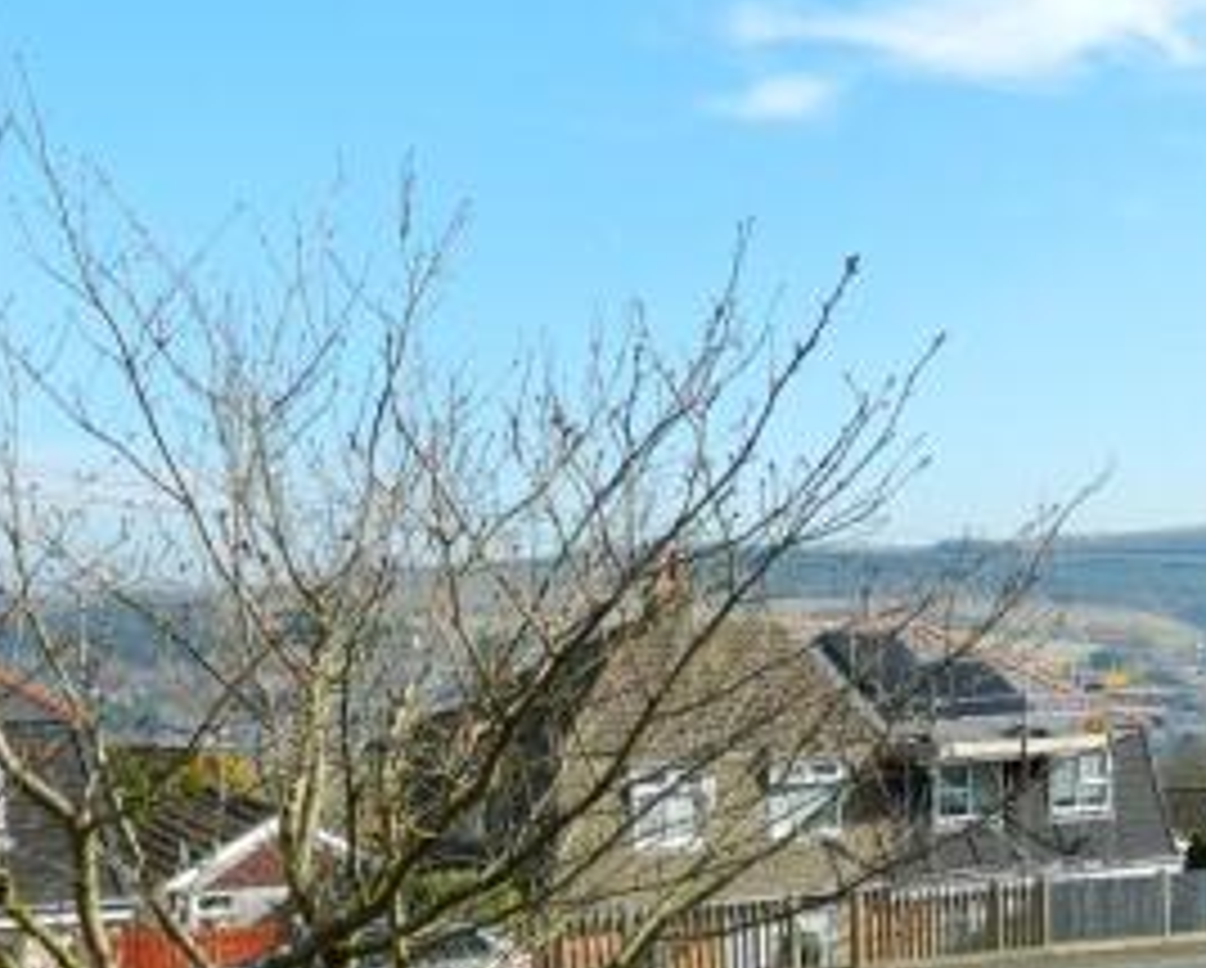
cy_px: 876
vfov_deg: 27.6
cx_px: 637
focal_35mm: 53
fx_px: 1894
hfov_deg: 35.3
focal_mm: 4.5
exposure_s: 1/800
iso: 80
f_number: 3.1
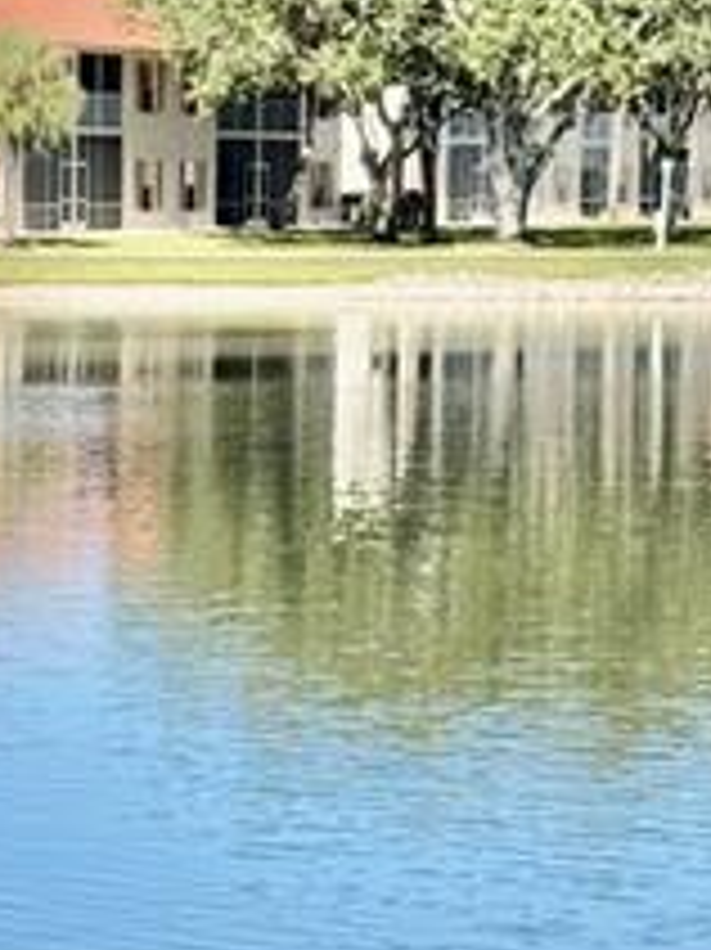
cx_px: -274
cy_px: 945
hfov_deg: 8.3
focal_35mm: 175
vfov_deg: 11.2
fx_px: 4797
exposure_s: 1/4049
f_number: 1.78
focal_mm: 6.76
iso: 64
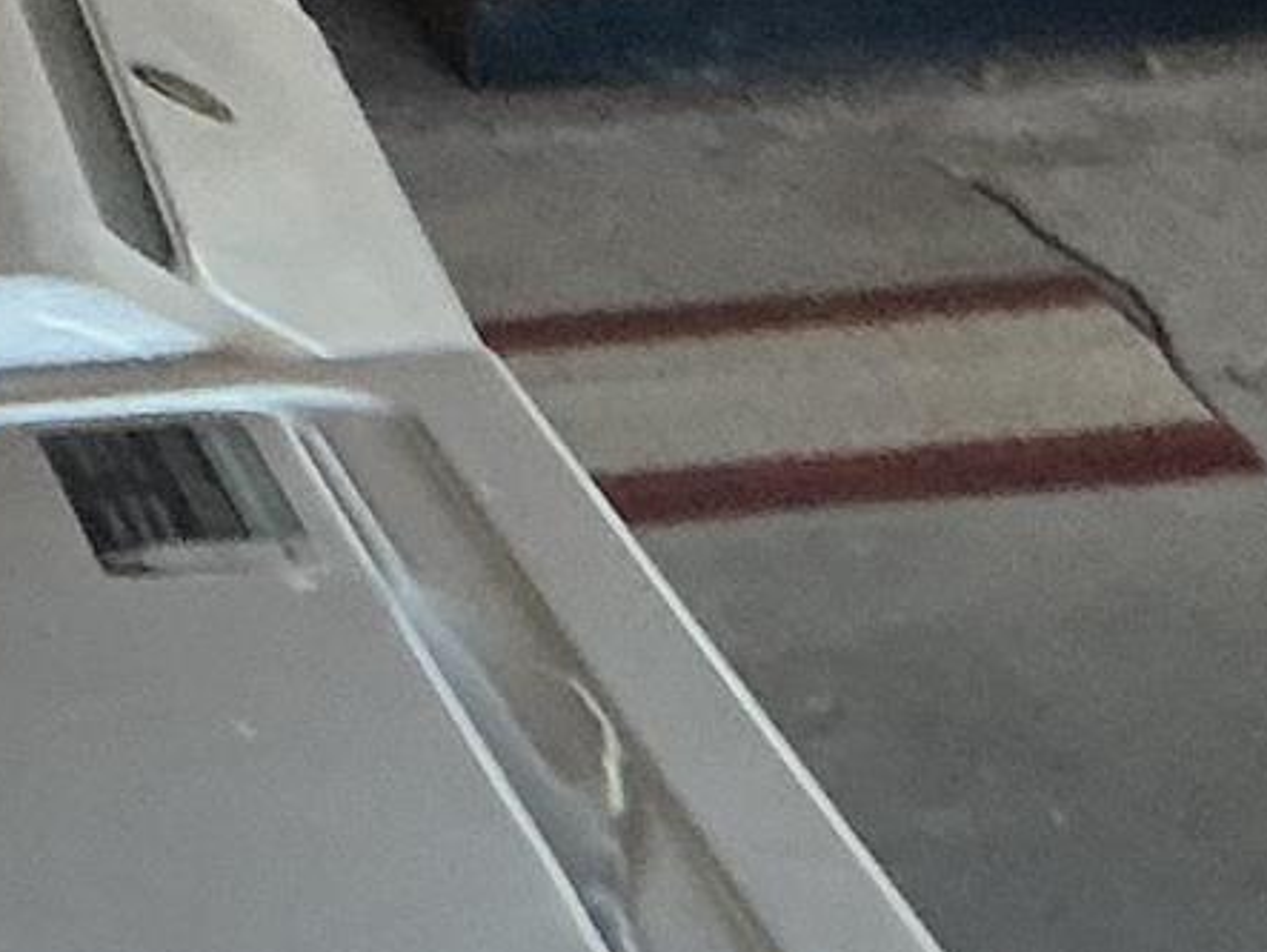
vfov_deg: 7.5
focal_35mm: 194
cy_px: -606
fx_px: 7106
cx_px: 1607
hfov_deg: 10.0
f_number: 1.8
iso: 200
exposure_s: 1/40
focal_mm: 3
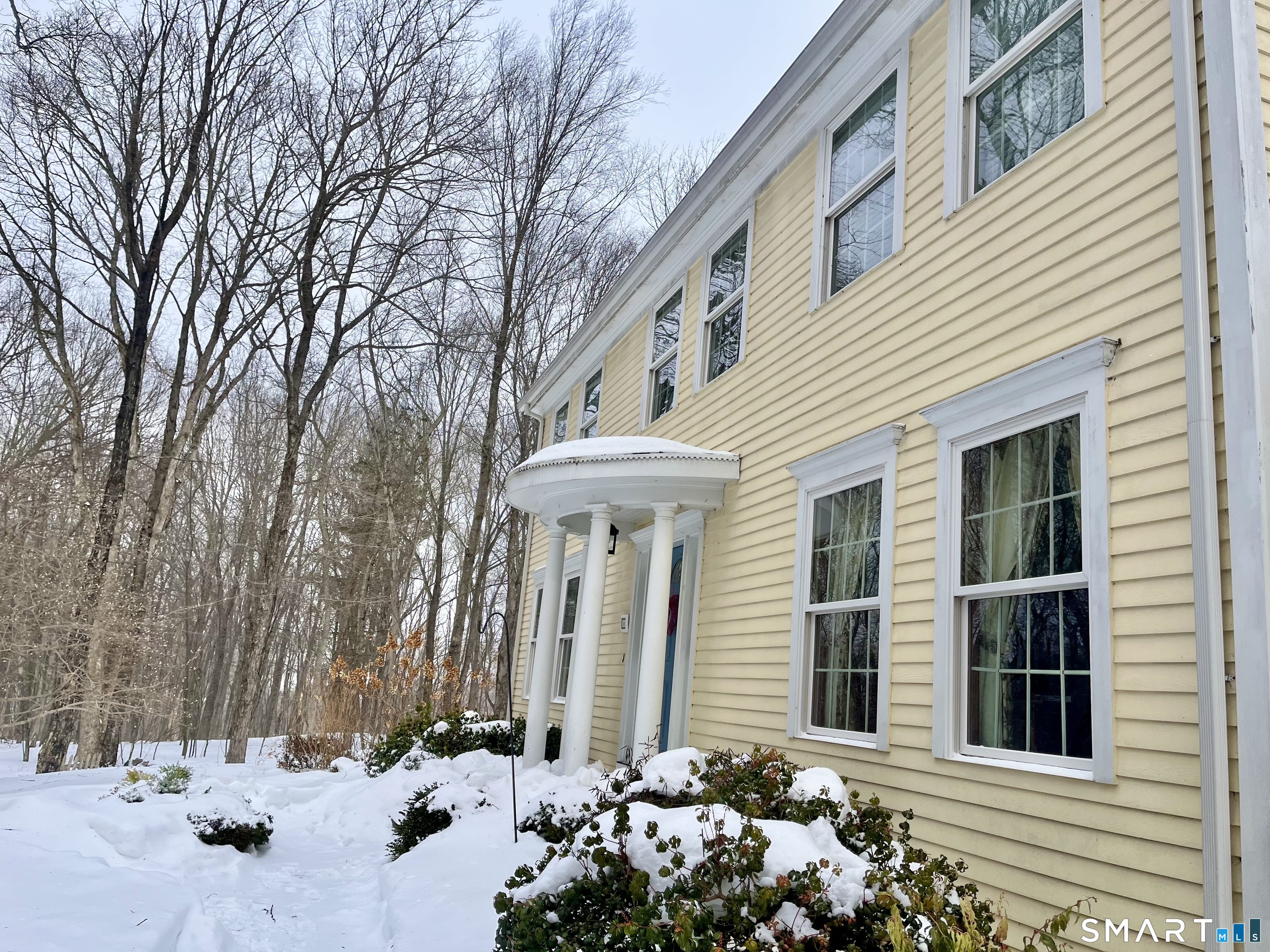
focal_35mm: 26
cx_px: 635
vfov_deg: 53.1
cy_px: 476
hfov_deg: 67.3
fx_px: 954
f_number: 1.6
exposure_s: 1/2062
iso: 50
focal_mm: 5.1
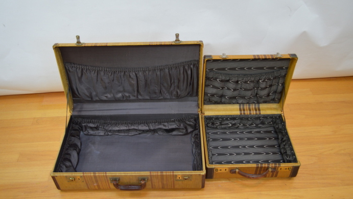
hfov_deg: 56.6
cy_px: 114
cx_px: 178
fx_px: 328
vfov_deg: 33.7
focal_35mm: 35
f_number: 3.8
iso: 400
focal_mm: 22
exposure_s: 1/50
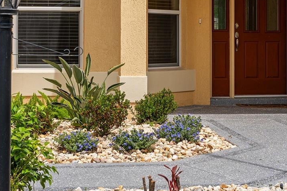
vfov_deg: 12.9
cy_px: 28
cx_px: 157
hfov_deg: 19.5
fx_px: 837
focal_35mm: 105
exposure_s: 1/800
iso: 200
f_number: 7.1
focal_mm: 46.9
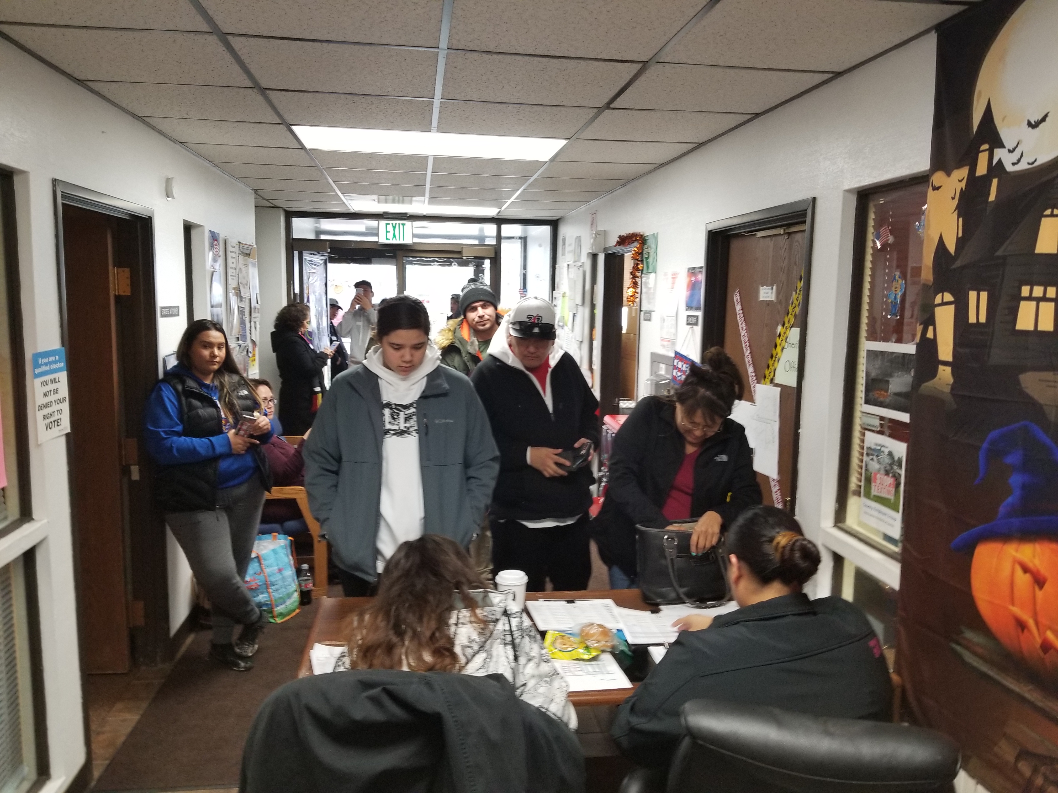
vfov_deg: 53.1
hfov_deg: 67.3
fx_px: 795
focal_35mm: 26
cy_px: 396
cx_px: 529
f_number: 1.7
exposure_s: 1/40
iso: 160
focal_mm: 4.25
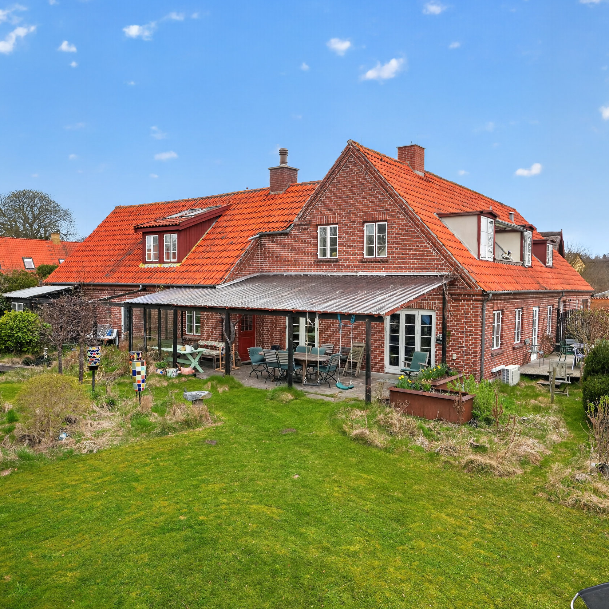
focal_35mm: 26
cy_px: 303
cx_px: 334
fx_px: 518
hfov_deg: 60.8
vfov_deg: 60.9
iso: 400
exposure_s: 1/125
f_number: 8
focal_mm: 20
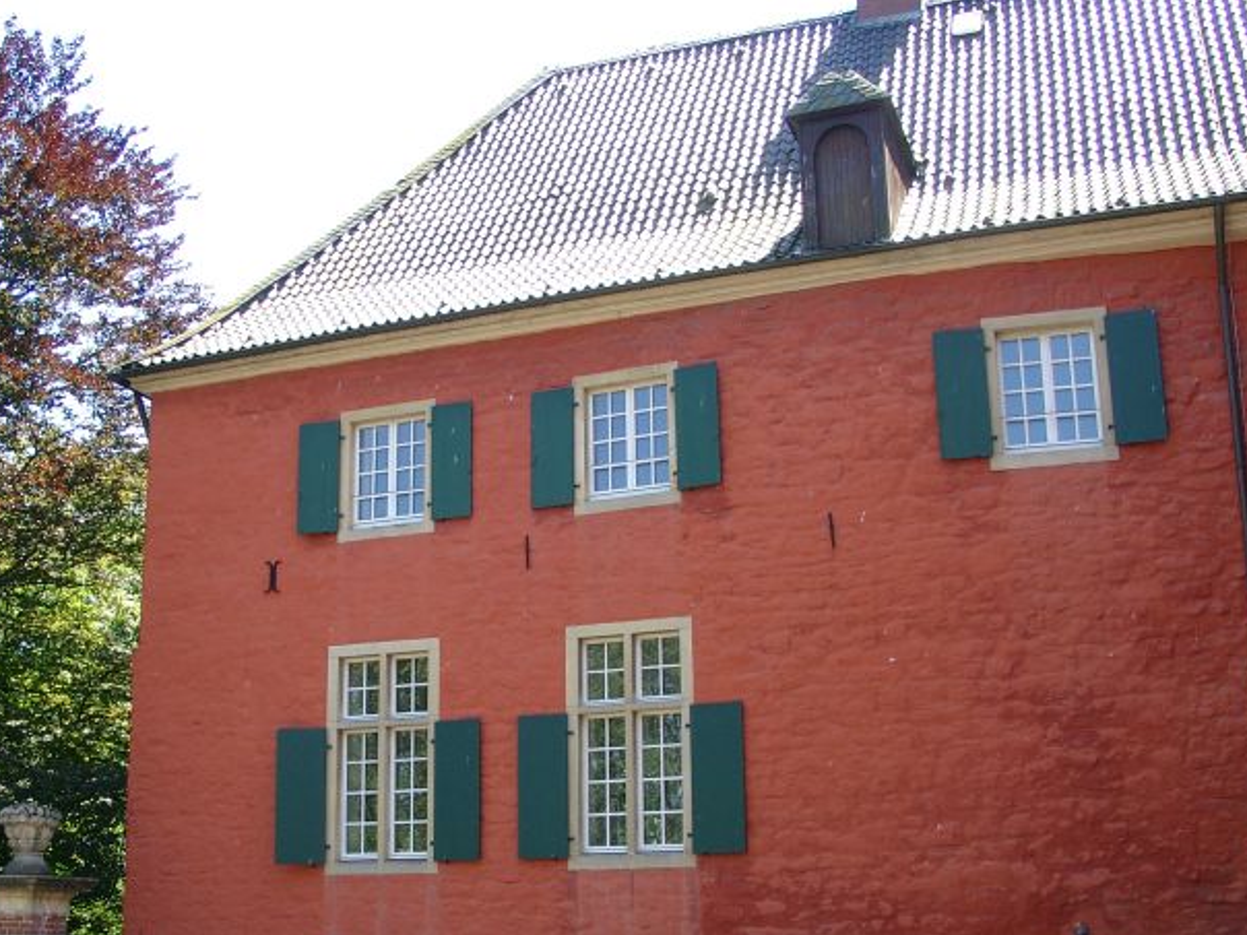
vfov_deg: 32.0
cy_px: 582
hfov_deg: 41.9
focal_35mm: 45
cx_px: 502
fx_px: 1621
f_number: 4
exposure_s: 1/127
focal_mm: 7.13
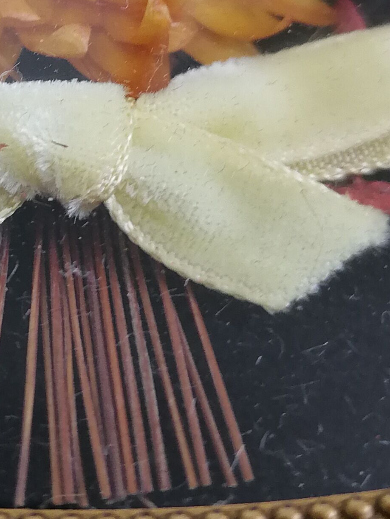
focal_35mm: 85
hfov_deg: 17.1
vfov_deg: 22.6
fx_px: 1277
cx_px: 22
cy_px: 77
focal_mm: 5.4
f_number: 1.8
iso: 160
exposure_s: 1/33.3
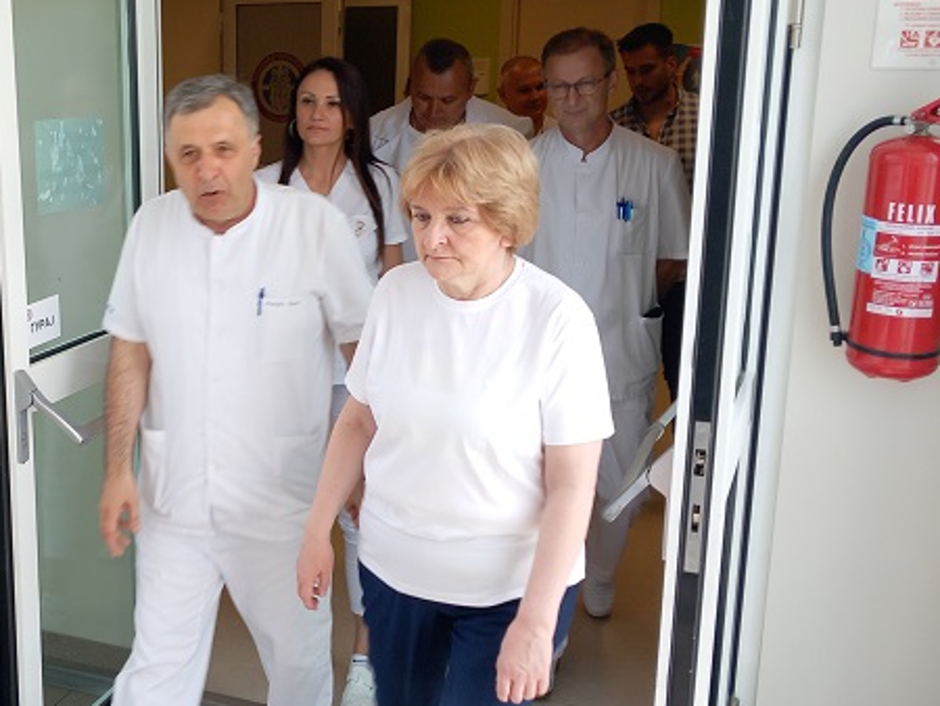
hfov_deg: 38.4
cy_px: 353
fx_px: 1304
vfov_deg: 30.3
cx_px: 213
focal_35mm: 48
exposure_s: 1/50
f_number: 1.8
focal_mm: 4
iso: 40
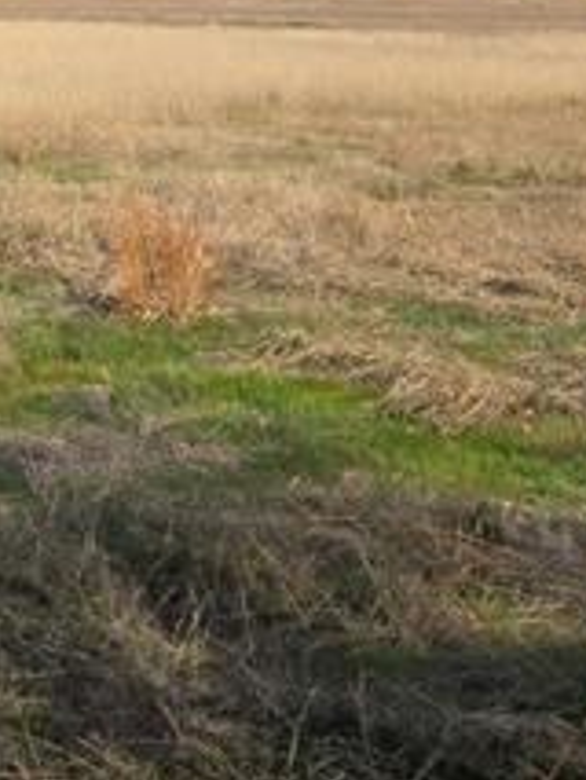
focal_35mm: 83
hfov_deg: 16.2
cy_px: 4
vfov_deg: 22.6
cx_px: -300
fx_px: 1872
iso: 25
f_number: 1.8
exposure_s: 1/2122
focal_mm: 5.4
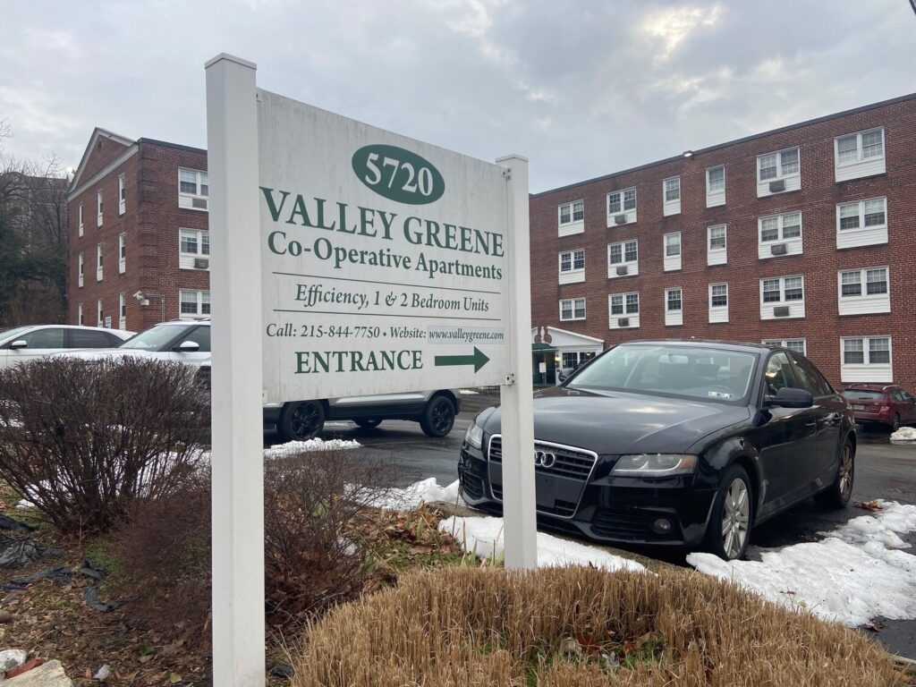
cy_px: 344
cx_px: 458
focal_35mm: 26
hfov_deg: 67.3
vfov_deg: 53.1
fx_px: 688
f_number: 1.8
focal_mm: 4.25
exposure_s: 1/295
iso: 32
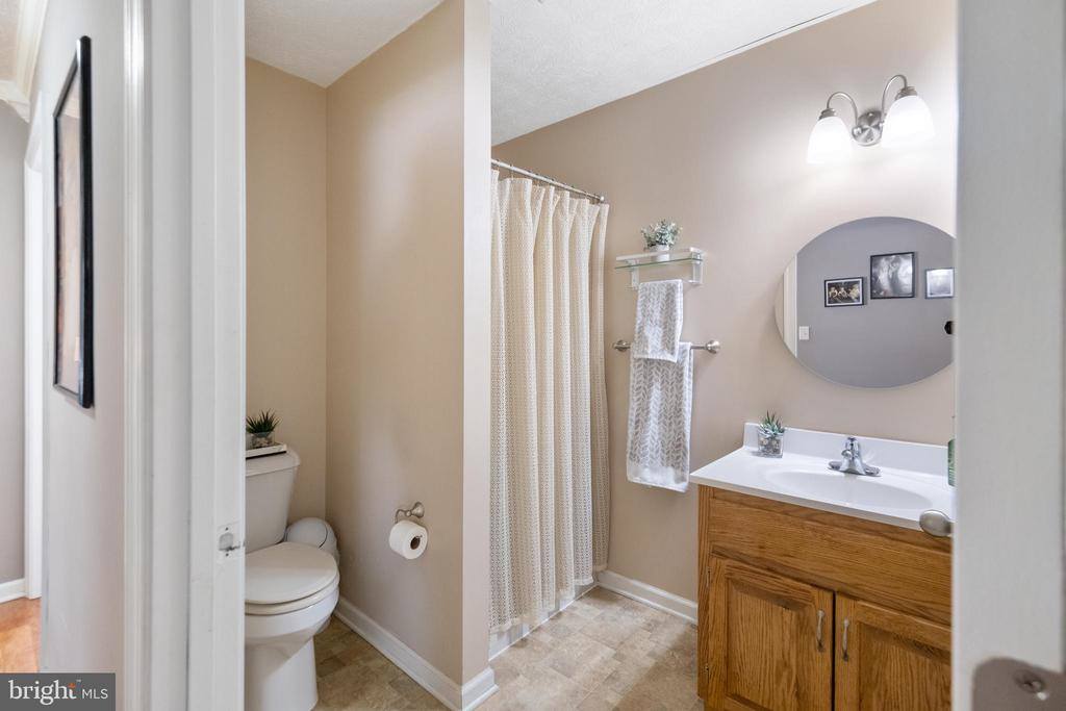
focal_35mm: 15
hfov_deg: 100.4
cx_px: 533
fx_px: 444
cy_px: 356
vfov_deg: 77.3
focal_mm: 10.3
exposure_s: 1/7
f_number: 5.6
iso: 800
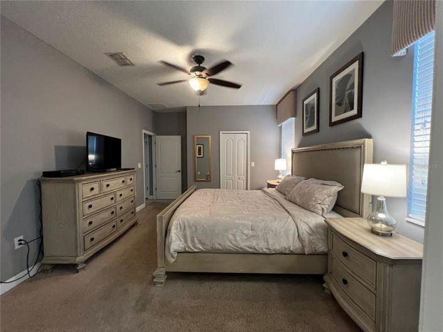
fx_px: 166
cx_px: 222
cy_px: 166
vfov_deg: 89.9
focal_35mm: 13
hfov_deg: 106.2
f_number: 1.8
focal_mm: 1.57
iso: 500
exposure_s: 1/60
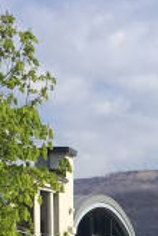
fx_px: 1232
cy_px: 508
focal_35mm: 188
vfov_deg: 9.9
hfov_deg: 7.2
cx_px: 276
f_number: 2.2
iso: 32
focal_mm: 4.15
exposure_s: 1/2639
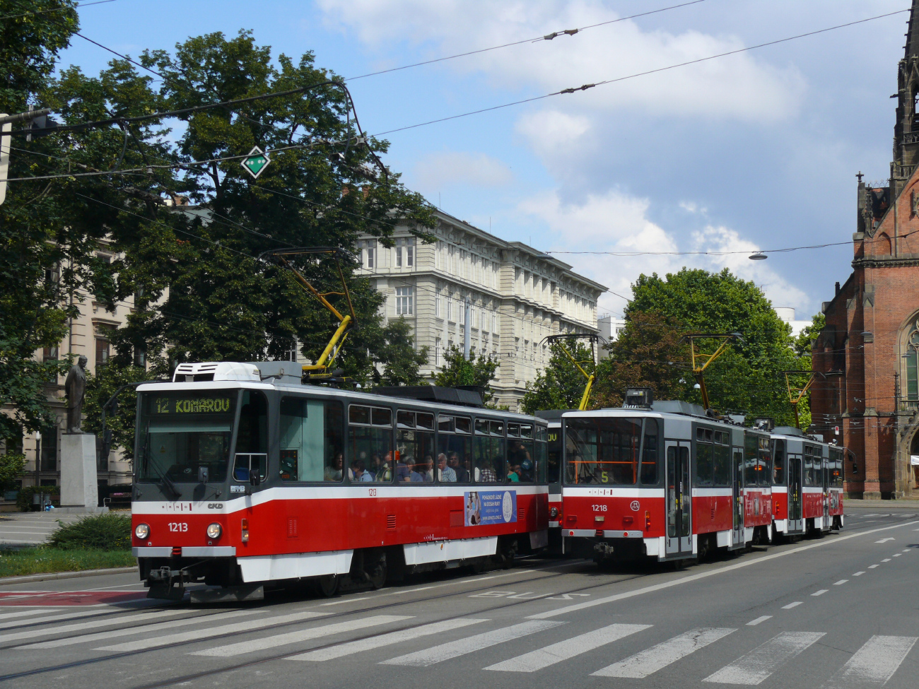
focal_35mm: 60
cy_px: 344
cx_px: 460
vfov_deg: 24.4
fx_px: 1593
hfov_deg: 32.2
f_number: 5.6
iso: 100
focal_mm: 12.6
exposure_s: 1/500
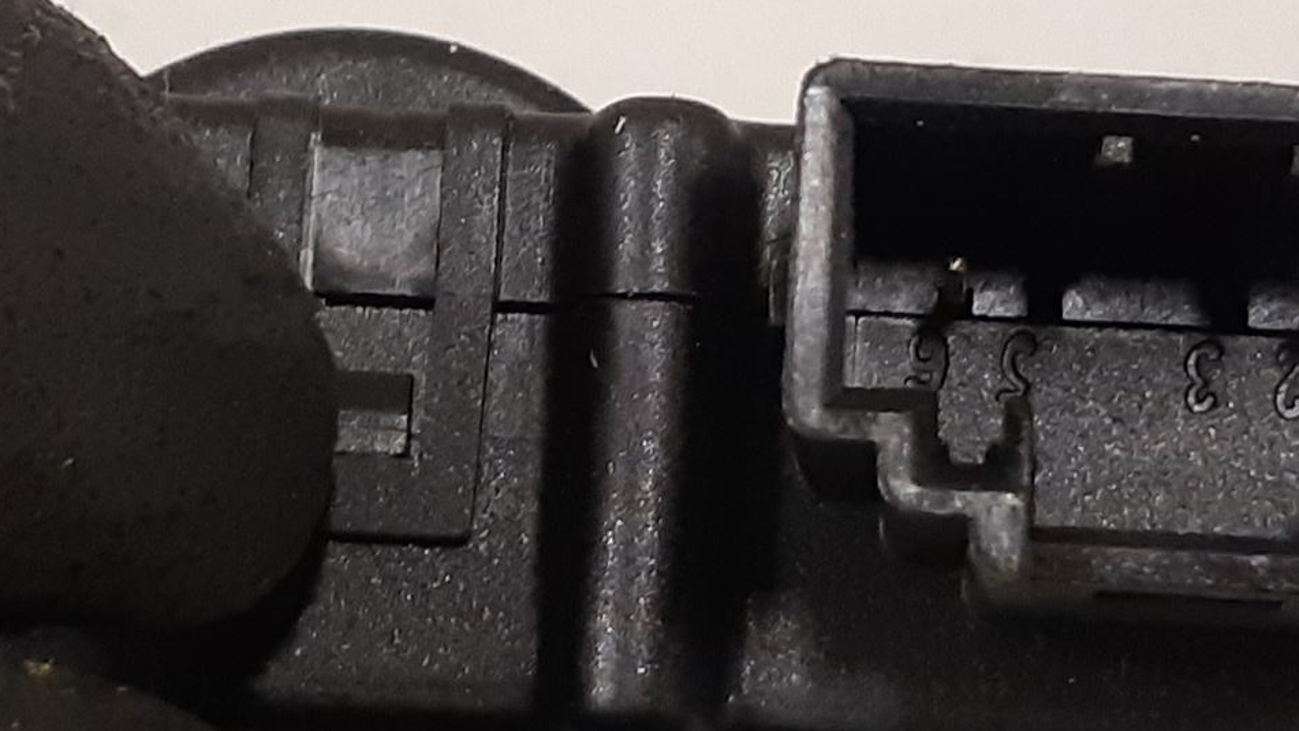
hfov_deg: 34.3
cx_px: 757
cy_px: 303
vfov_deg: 19.7
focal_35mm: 61
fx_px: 2101
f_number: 1.7
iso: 250
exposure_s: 1/50
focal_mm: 3.93
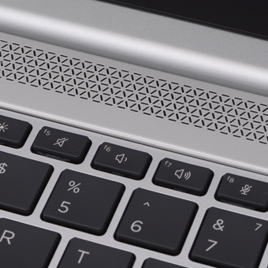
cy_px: 0
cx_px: 300
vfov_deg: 11.5
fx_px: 1314
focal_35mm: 150
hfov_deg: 11.5
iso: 160
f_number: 16
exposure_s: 1/100
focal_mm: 50
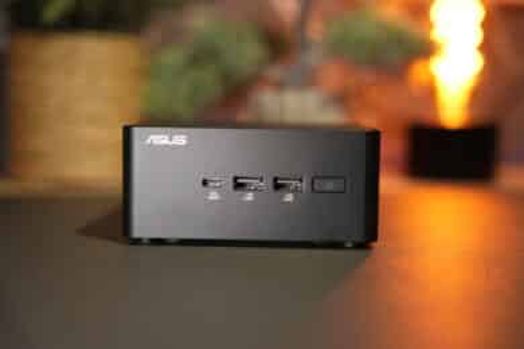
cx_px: 262
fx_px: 782
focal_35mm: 54
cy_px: 174
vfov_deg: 25.2
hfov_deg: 37.1
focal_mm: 53.7
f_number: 2.8
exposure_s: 1/60
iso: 100
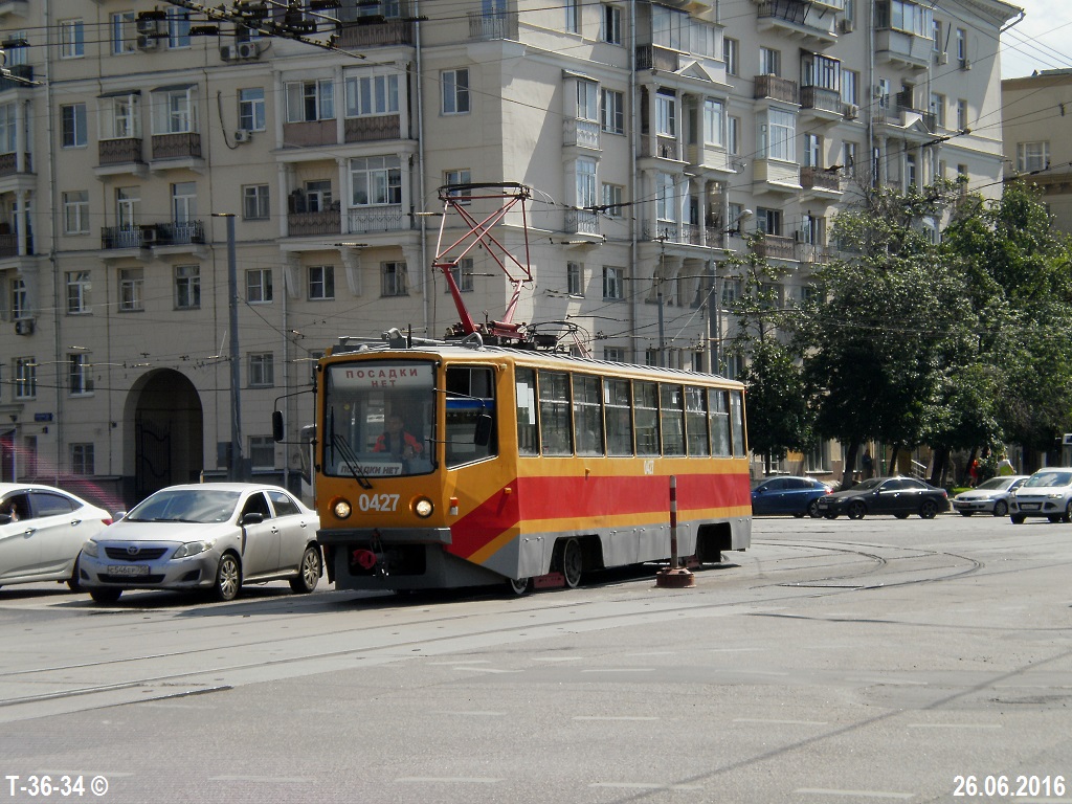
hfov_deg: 23.8
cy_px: 402
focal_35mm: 82
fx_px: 2539
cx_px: 536
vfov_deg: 18.0
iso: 100
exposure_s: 1/500
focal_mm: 14.3
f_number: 5.1
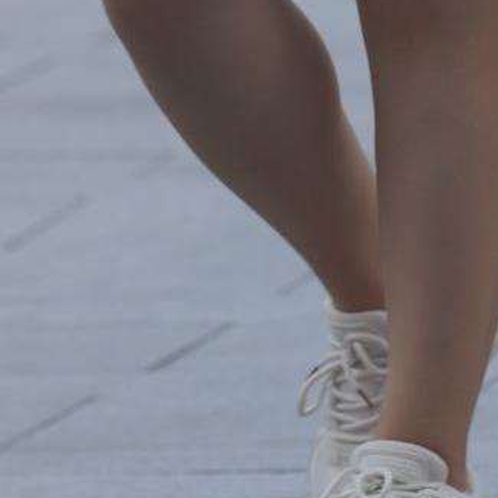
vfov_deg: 1.7
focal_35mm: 1039
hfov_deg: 1.7
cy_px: -864
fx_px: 16911
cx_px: 622
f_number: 2.8
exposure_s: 1/1250
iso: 320
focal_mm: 135
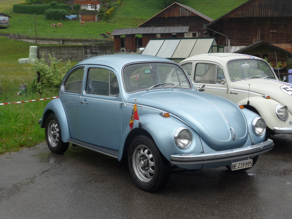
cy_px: 110
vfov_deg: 26.6
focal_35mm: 55
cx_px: 146
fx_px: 464
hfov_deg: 34.9
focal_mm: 11.3
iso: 80
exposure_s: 1/320
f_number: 3.4
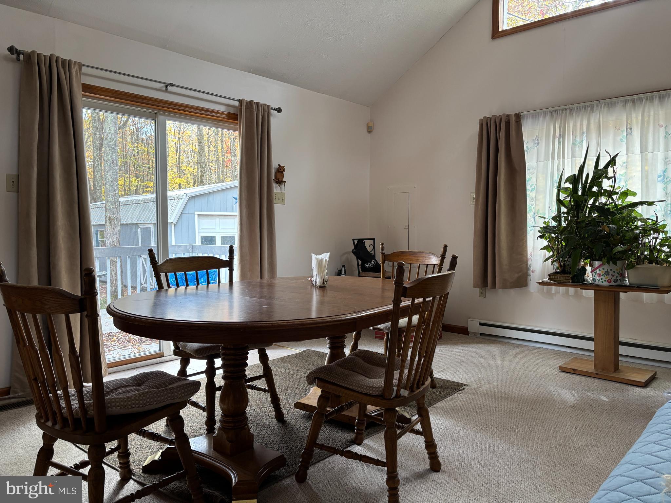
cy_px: 252
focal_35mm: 26
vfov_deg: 53.1
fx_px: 504
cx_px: 336
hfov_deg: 67.3
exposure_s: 1/60
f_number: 1.6
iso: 125
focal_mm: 5.96
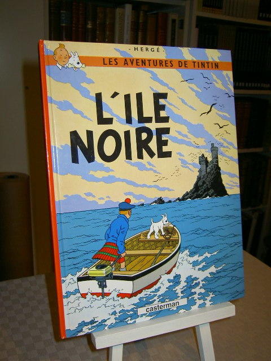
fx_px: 355
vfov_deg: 54.0
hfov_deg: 41.8
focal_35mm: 34
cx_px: 136
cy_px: 180
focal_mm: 5.6
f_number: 2.8
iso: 50
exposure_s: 1/60
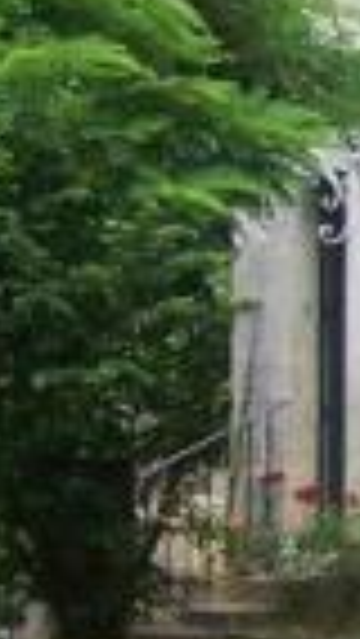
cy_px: 405
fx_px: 3170
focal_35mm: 187
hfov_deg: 6.3
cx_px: 806
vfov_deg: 11.5
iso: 64
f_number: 2.8
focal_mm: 6.3
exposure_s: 1/250
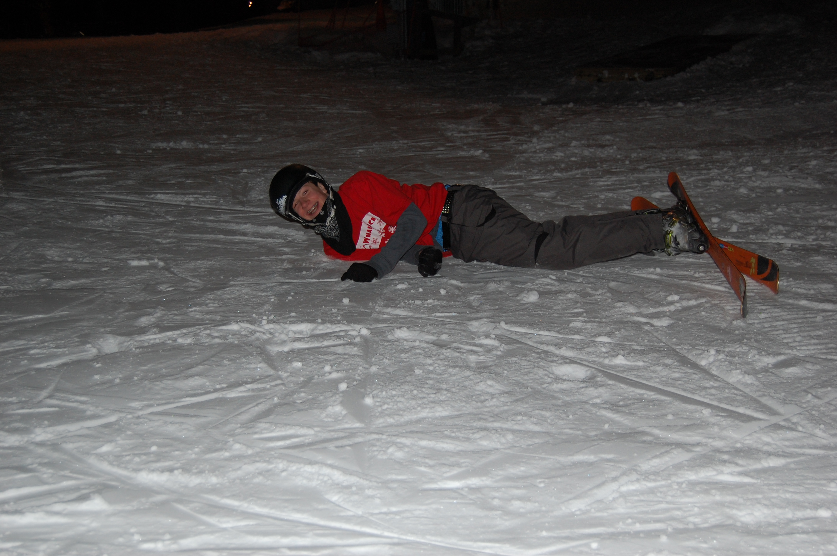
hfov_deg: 43.6
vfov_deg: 29.8
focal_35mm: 45
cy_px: 278
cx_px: 418
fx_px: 1045
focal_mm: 30
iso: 400
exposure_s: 1/60
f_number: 4.2
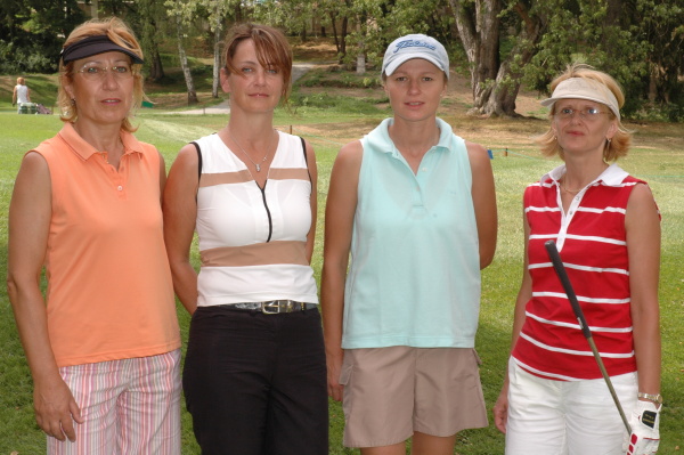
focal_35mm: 72
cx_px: 342
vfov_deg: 18.9
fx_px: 1367
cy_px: 228
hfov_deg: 28.1
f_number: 16
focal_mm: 48
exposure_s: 1/125
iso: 400
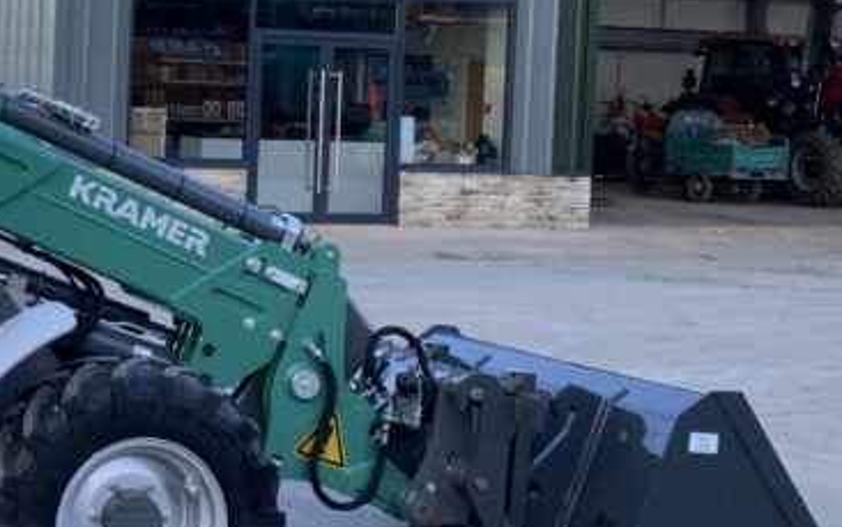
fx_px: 1974
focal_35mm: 86
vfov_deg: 15.1
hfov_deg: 23.1
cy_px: 101
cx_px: 0
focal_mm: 3
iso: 20
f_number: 1.8
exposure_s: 1/122
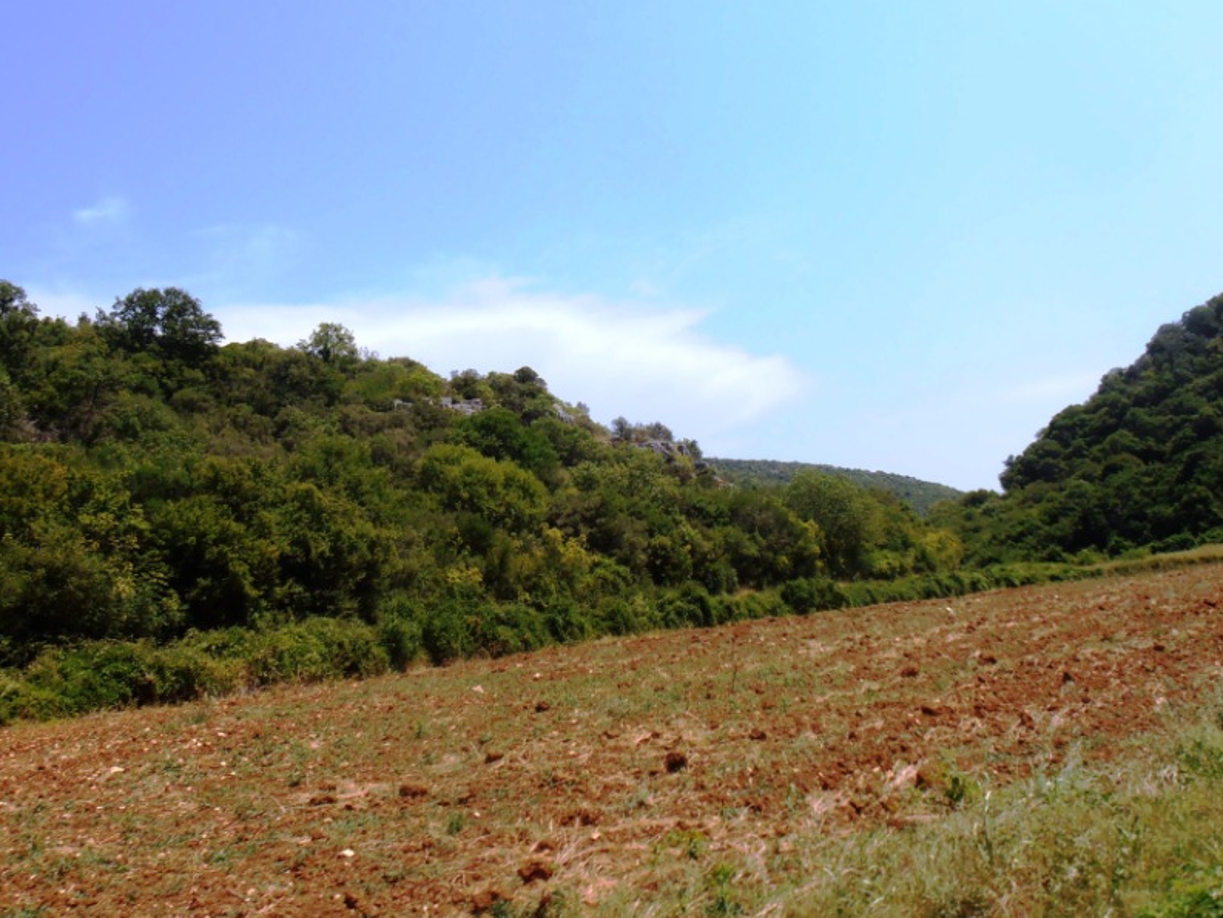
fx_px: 1095
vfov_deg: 45.4
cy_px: 410
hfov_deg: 58.3
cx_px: 591
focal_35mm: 31
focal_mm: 4.2
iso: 80
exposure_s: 1/1600
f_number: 3
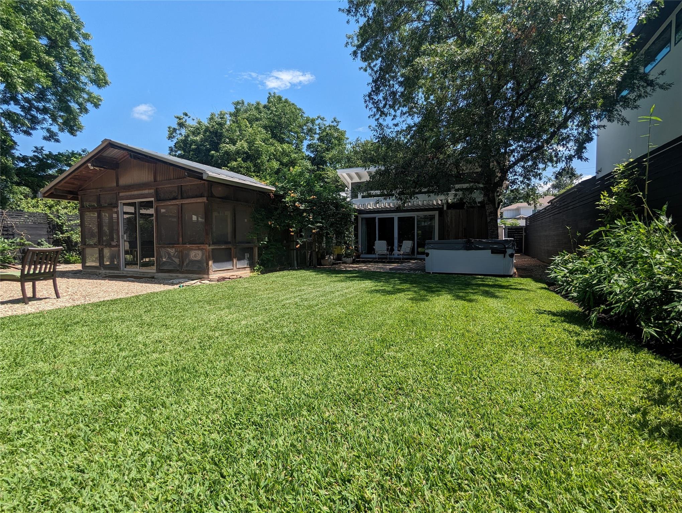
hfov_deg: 94.4
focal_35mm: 16
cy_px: 256
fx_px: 316
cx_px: 341
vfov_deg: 78.2
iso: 48
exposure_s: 1/1038
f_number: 2.2
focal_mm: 2.35
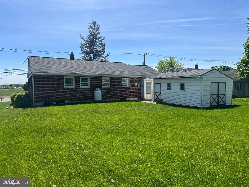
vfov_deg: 53.1
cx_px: 124
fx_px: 187
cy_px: 94
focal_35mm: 26
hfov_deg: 67.3
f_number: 1.5
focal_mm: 5.7
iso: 50
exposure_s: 1/4115
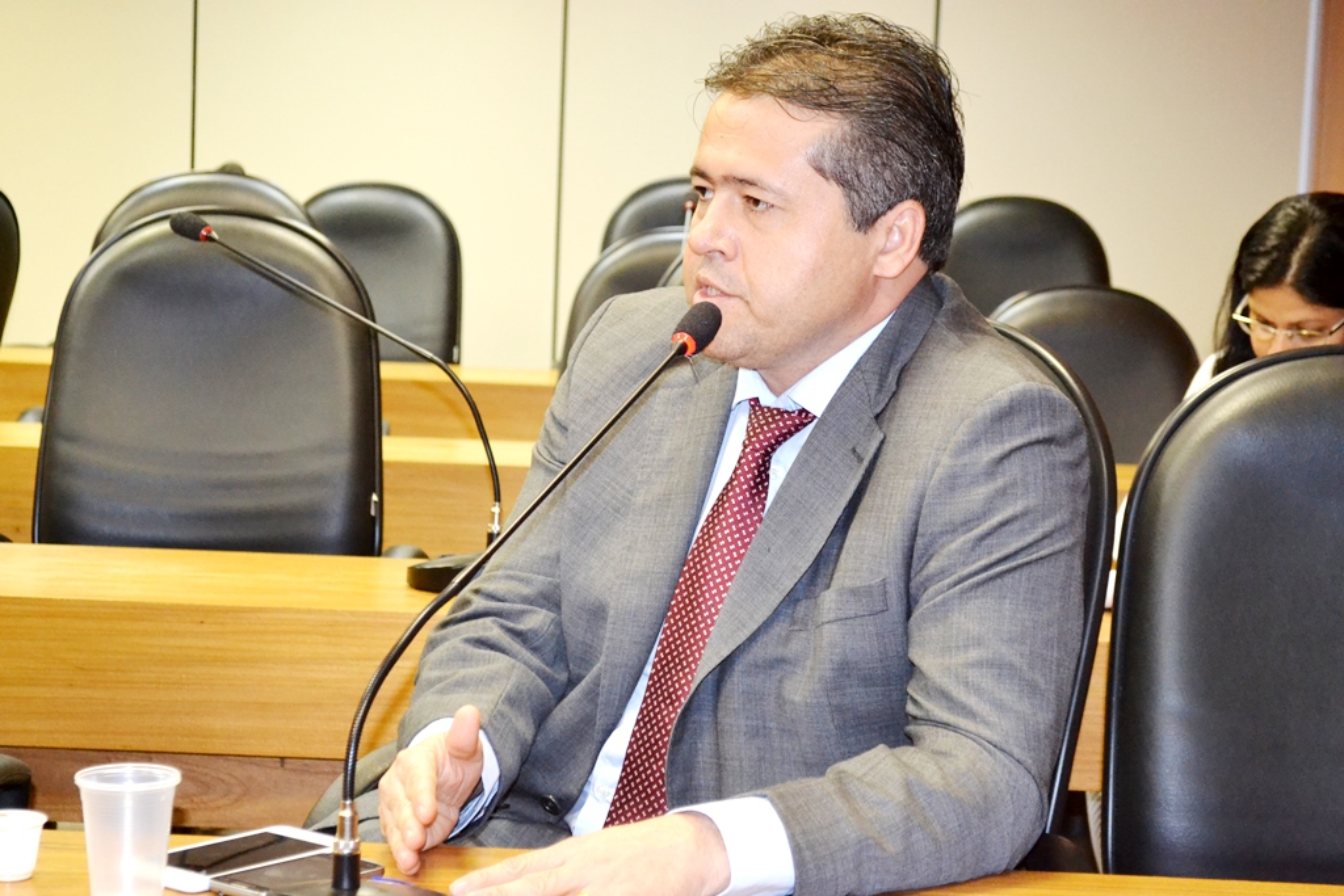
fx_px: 3080
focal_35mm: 82
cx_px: 672
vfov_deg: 16.6
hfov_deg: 24.6
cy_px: 448
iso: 3200
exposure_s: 1/60
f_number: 5.6
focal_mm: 55
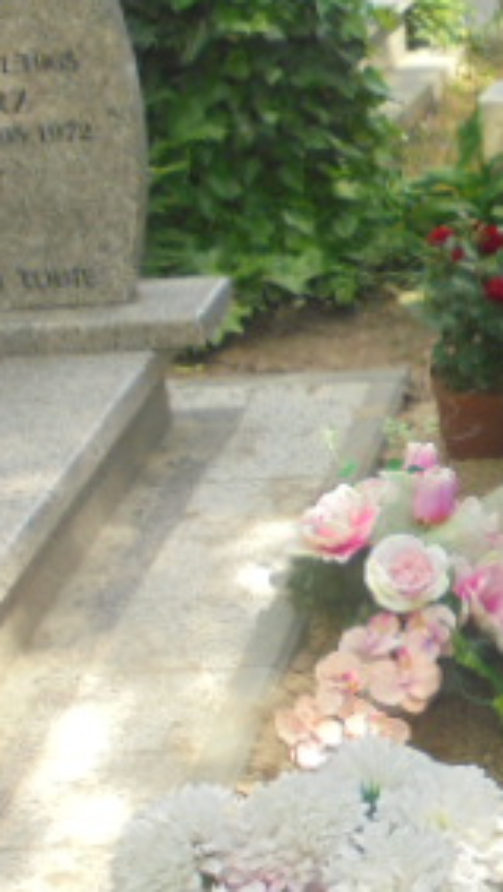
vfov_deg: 25.3
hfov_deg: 13.1
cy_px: 490
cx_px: 895
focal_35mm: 84
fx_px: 1988
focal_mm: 6.1
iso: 100
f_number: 4
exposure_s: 1/125
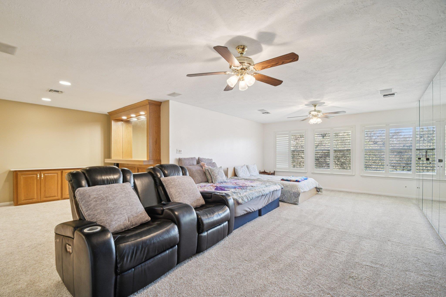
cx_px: 223
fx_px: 186
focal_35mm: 15
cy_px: 148
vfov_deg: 77.3
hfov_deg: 100.4
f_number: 8
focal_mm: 10
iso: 400
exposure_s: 1/6
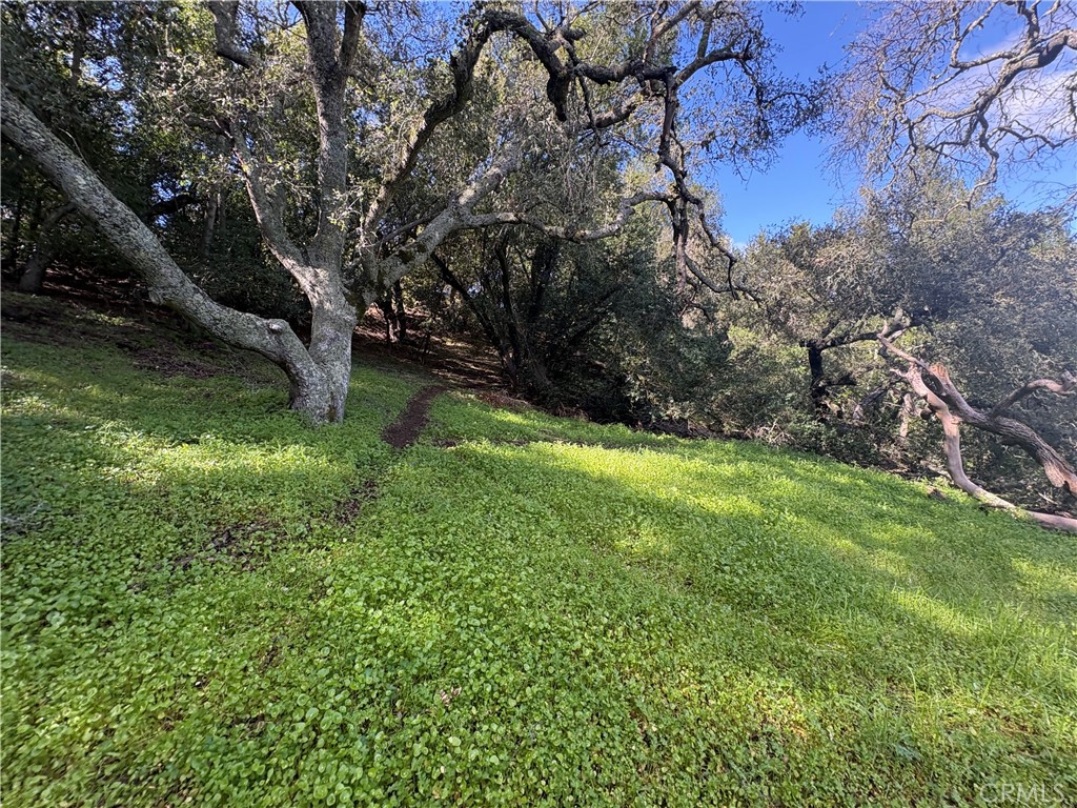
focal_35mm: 14
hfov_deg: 102.1
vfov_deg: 85.7
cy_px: 404
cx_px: 538
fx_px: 436
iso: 64
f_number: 2.2
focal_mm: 2.22
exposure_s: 1/120
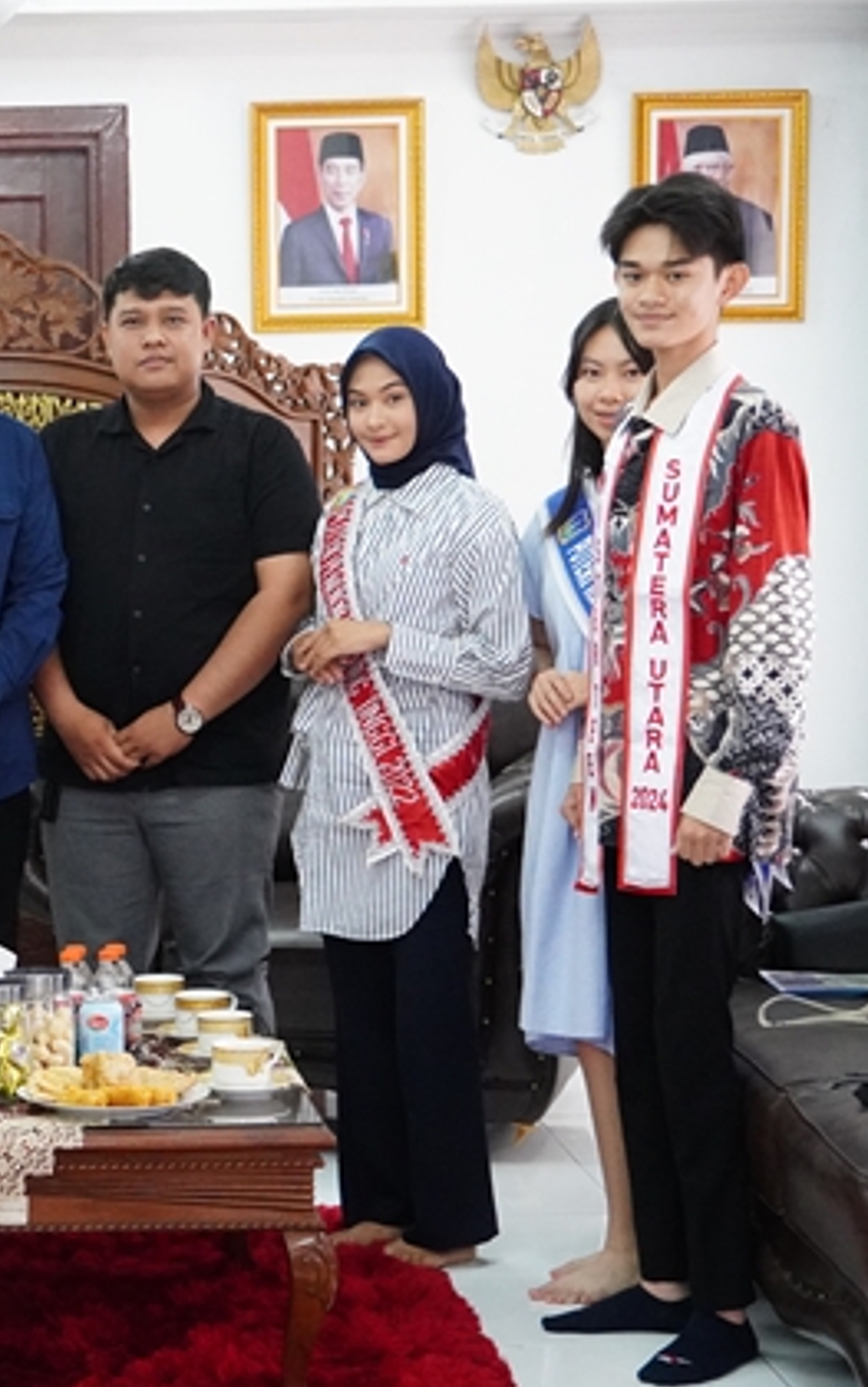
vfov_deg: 22.8
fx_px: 3431
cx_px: -83
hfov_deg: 14.1
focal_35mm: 91
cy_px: 702
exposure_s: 1/100
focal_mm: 39
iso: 6400
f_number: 4
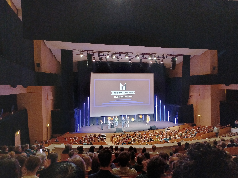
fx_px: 172
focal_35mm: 25
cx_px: 119
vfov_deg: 54.9
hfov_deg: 69.4
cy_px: 89
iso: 1250
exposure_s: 1/20
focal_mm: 4.6
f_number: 1.8
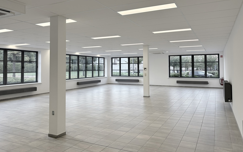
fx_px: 185
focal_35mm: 28
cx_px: 123
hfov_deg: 66.5
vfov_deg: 44.4
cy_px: 62
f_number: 1.6
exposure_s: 1/286
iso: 64
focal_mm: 5.96
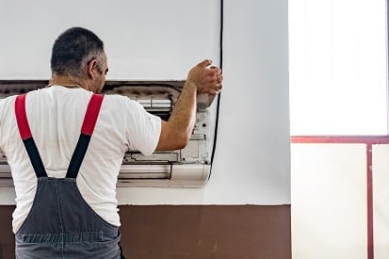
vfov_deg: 17.0
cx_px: 135
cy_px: 148
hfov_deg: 25.3
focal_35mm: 80
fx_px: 864
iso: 400
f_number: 3.2
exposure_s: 1/100
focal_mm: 55
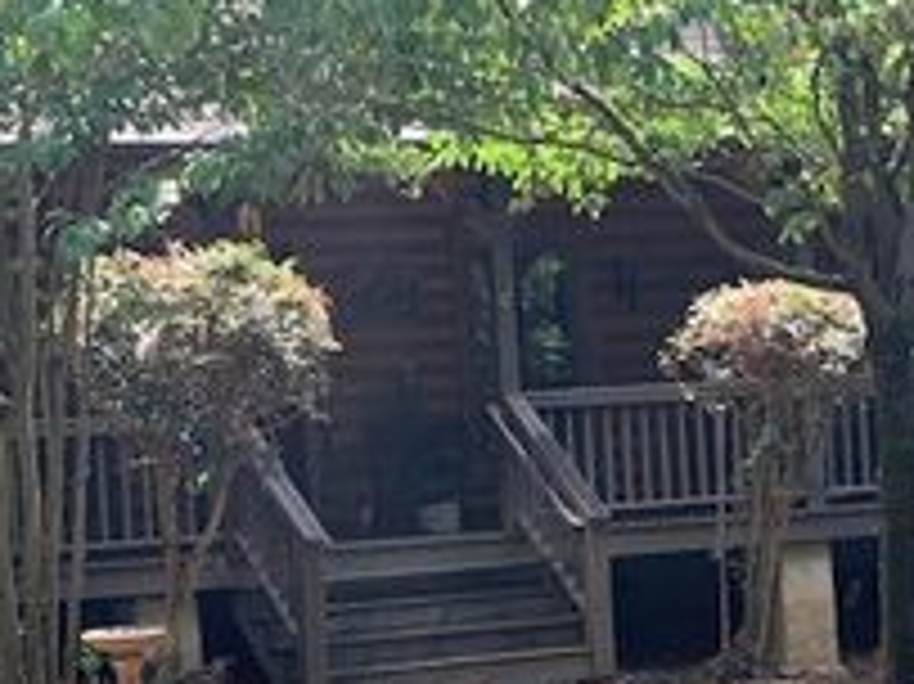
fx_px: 3378
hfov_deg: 15.3
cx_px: 689
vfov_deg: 11.5
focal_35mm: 128
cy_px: 614
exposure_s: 1/133
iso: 16
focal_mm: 6
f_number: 2.4
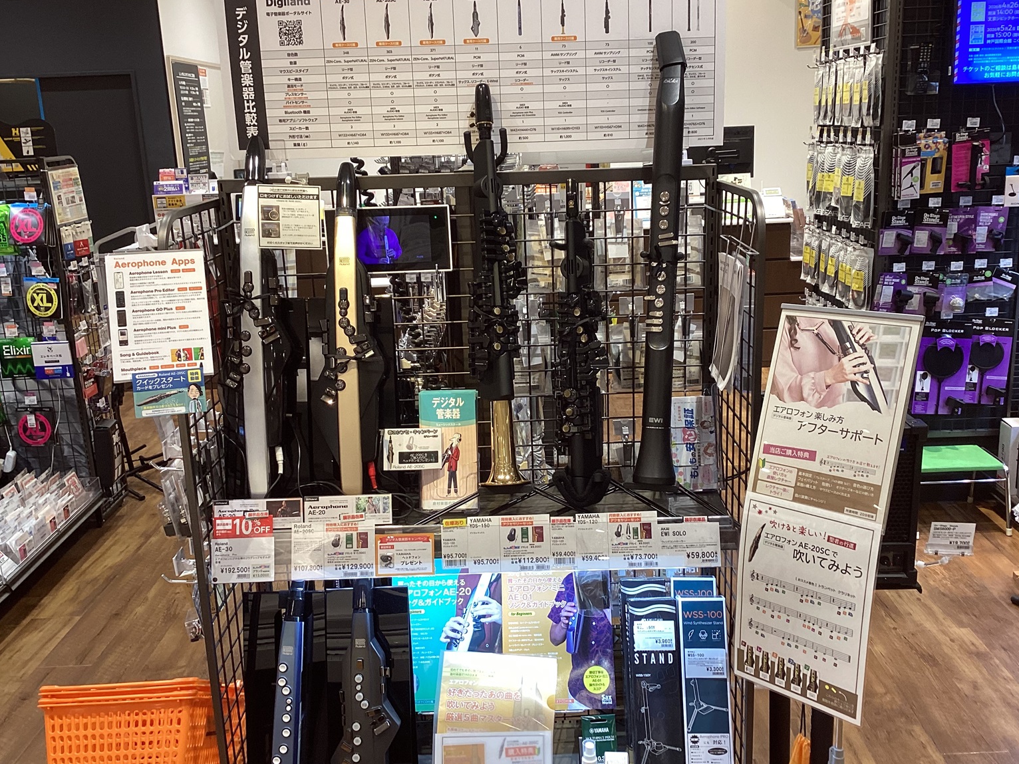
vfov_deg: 41.8
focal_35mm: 34
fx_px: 1001
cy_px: 383
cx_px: 532
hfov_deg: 53.9
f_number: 2.4
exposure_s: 1/50
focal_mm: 3.3
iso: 64
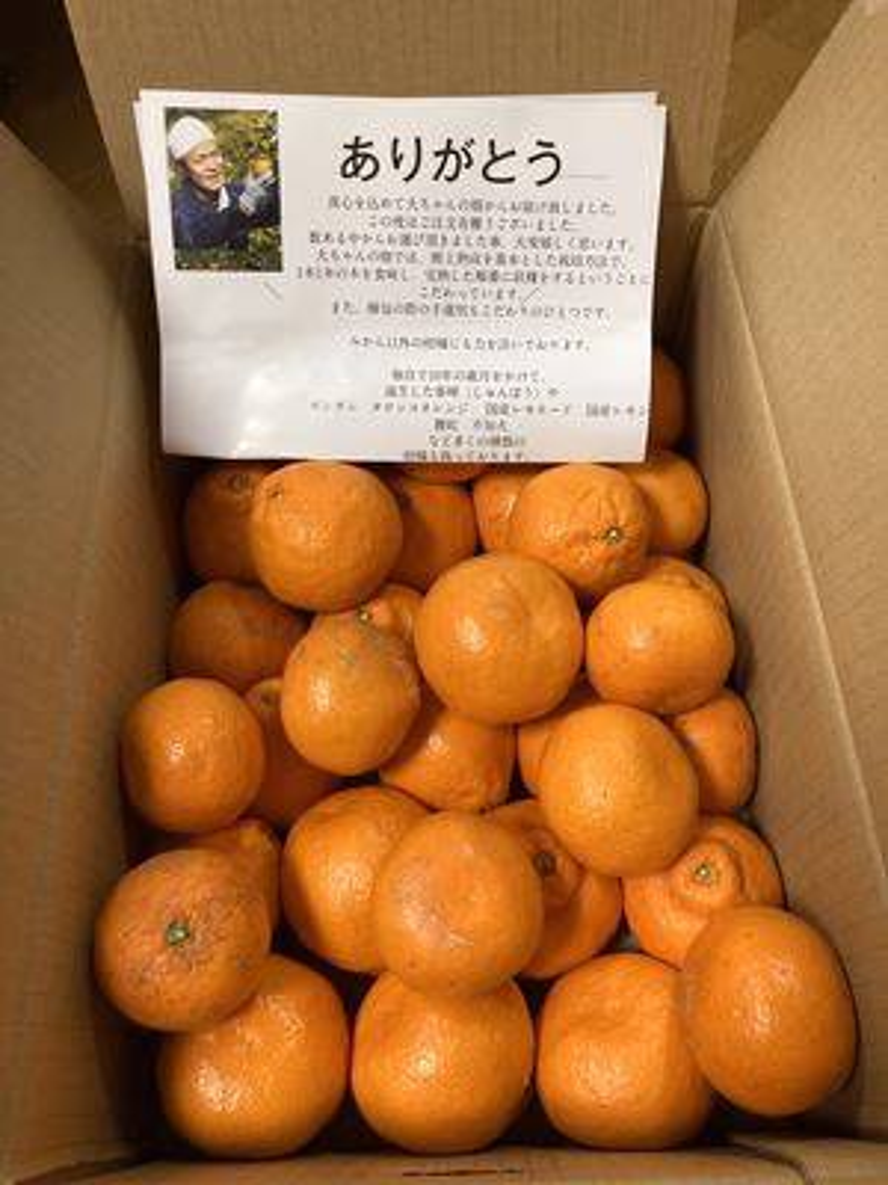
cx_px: 444
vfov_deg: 63.4
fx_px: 958
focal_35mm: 28
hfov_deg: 49.7
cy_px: 592
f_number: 1.8
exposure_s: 1/50
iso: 160
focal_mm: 3.99
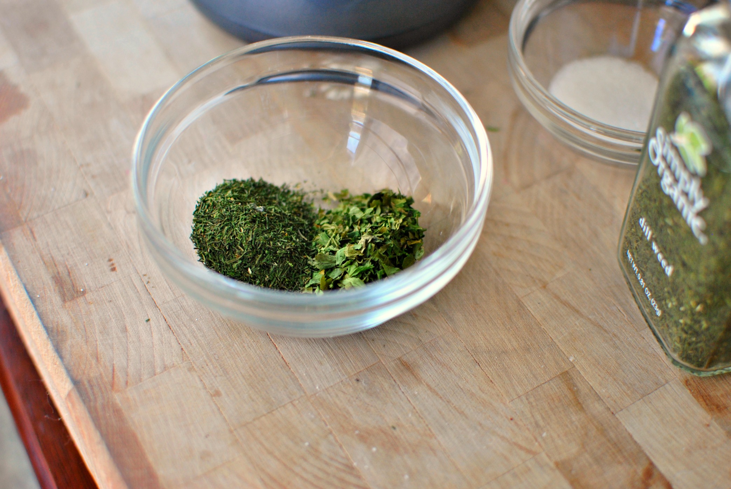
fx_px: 1067
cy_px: 244
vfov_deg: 25.8
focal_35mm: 52
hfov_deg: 37.8
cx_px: 366
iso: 400
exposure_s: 1/125
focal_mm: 35
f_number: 2.5
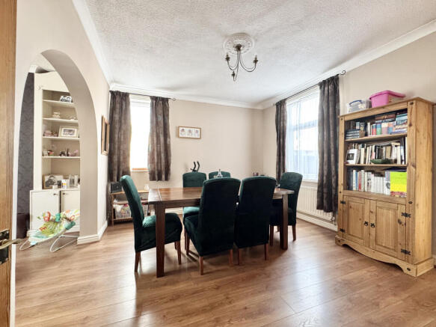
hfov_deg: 102.1
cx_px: 218
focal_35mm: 14
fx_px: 176
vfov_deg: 85.7
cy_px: 164
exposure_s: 1/87
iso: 320
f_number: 2.2
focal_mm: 2.22
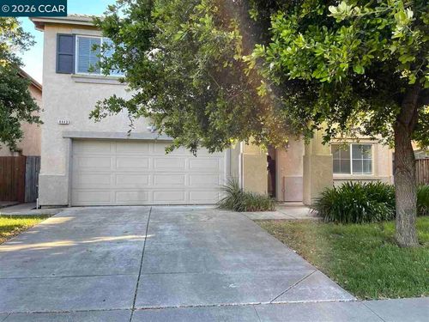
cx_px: 214
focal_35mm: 26
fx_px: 322
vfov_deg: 53.1
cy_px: 161
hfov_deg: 67.3
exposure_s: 1/126
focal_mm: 5.1
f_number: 1.6
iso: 32
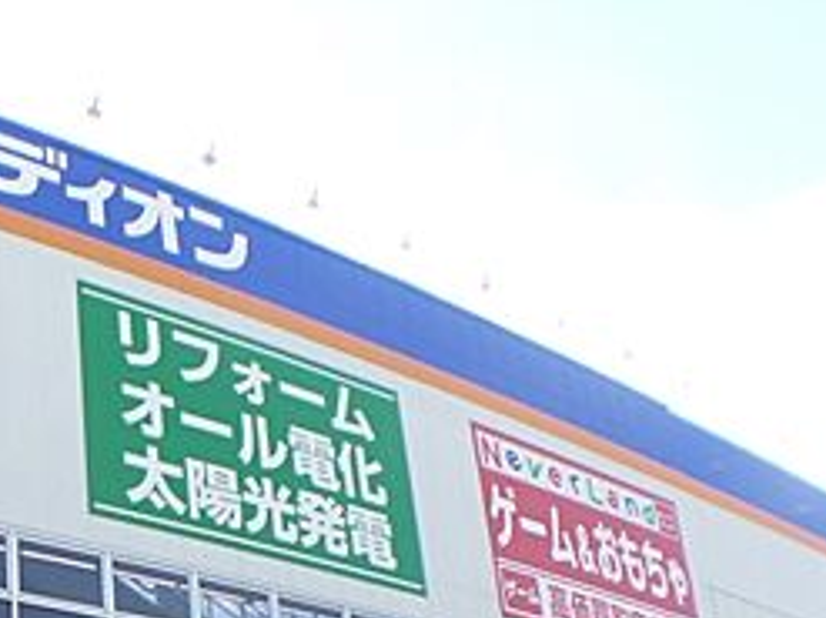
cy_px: 738
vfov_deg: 17.0
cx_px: 130
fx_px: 1980
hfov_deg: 23.1
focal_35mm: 83
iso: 160
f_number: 2.9
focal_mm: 5.7
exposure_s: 1/320
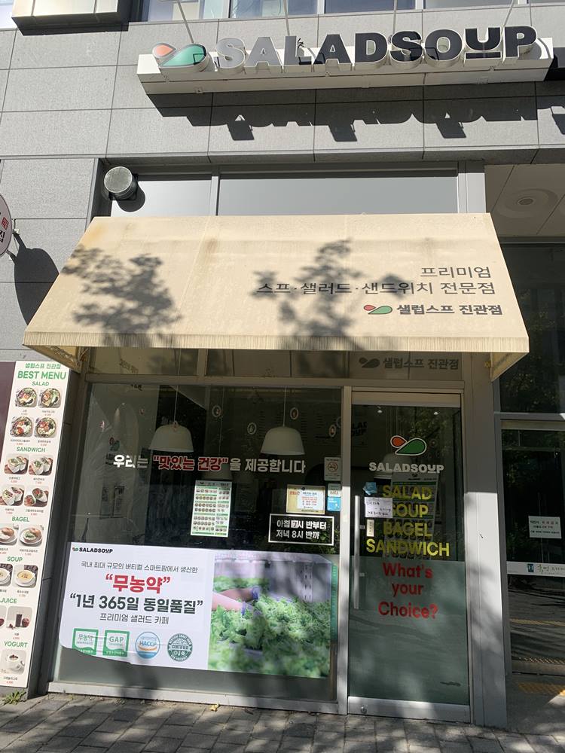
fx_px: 566
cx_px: 282
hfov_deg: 53.1
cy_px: 376
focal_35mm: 26
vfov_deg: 67.3
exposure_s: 1/3185
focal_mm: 4.25
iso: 25
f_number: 1.8
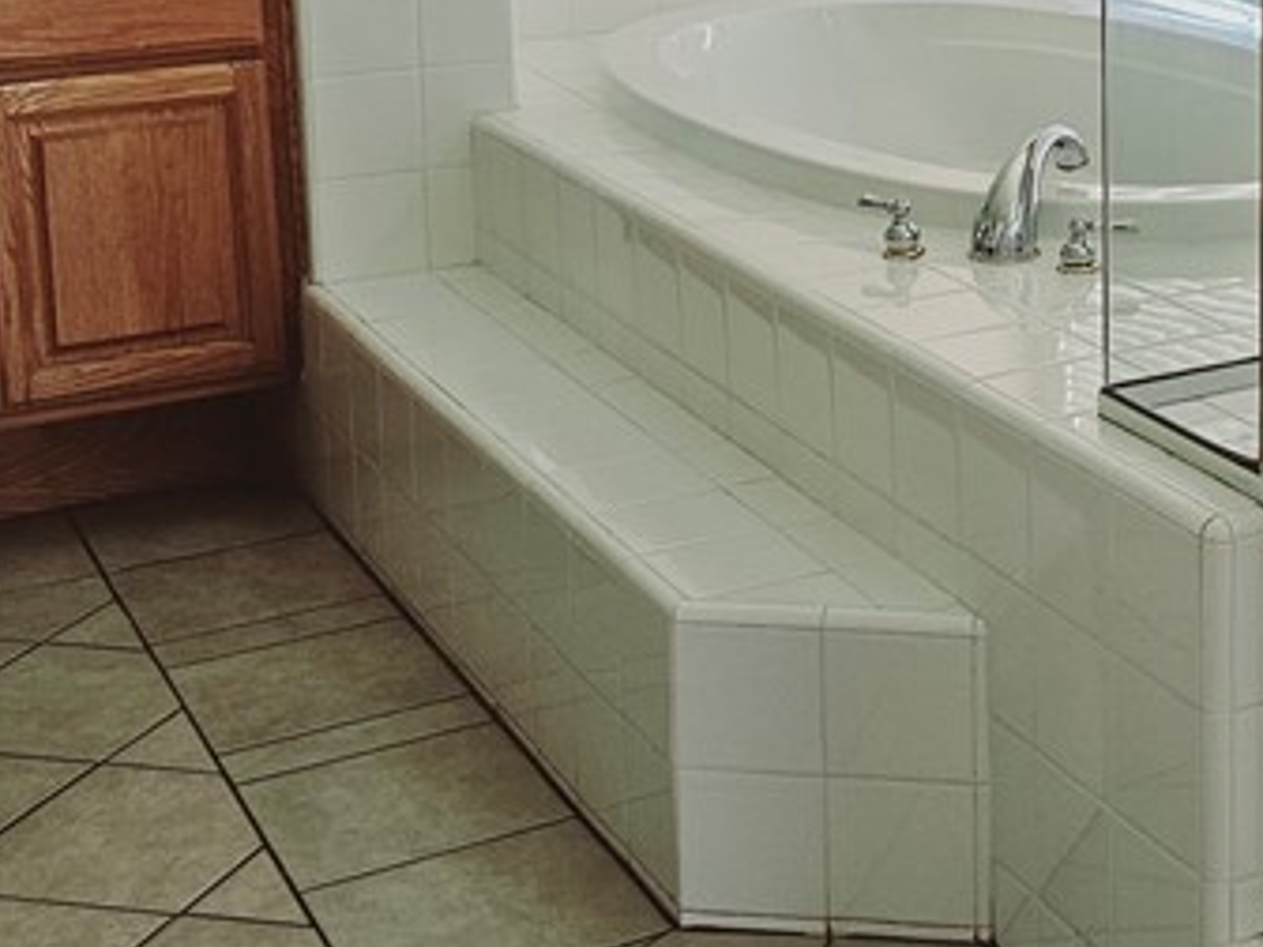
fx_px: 2554
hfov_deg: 26.0
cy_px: -41
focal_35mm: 70
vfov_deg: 20.2
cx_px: 1338
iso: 160
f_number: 1.7
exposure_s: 1/180
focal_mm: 6.3
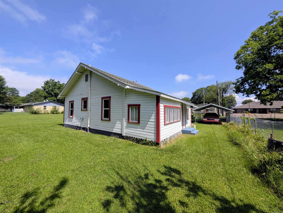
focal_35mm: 12
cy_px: 106
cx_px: 142
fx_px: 98
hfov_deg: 110.5
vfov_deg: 94.6
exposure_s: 1/3448
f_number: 1.7
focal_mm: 2.02
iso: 53
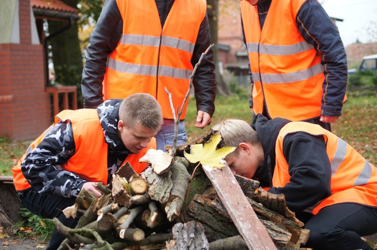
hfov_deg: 24.6
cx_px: 188
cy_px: 125
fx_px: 863
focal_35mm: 82
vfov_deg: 16.5
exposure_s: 1/100
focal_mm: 55
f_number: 4
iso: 250
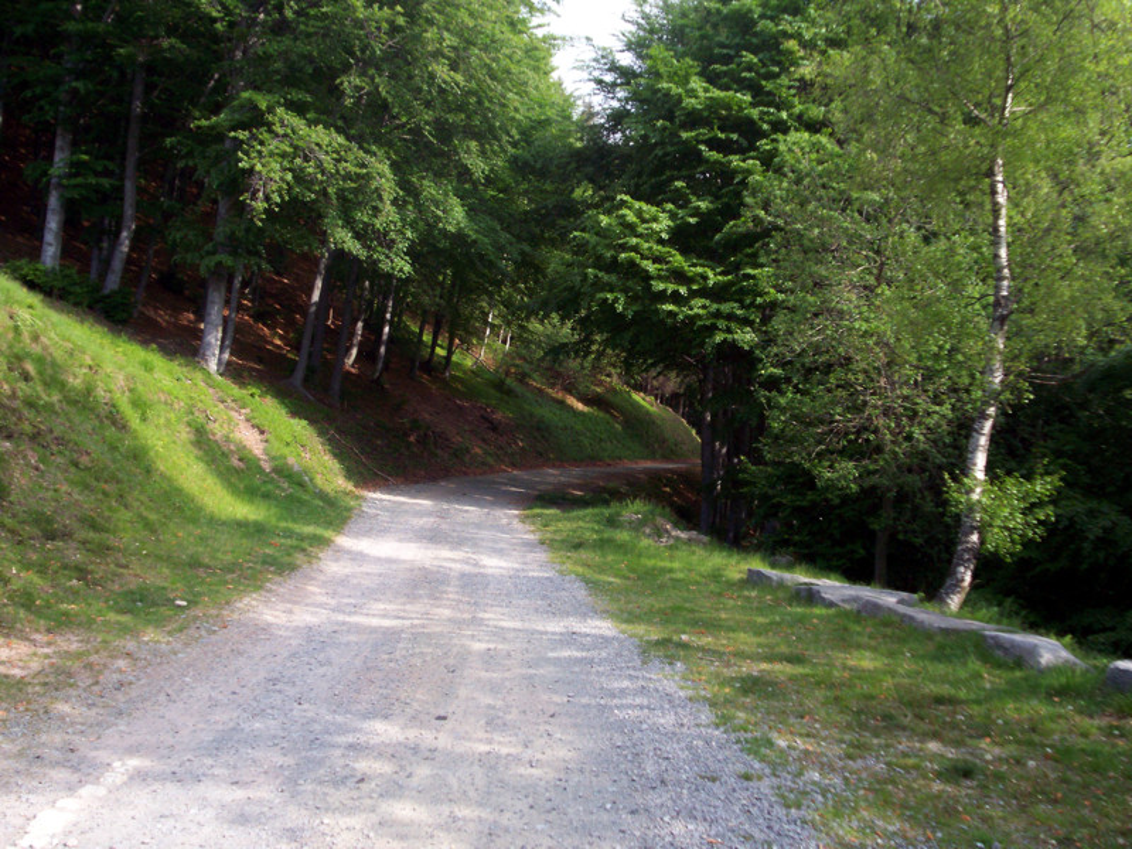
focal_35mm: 36
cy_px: 424
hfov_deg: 51.4
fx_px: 1177
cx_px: 566
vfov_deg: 39.7
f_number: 4.5
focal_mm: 5.9
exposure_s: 1/231
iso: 100
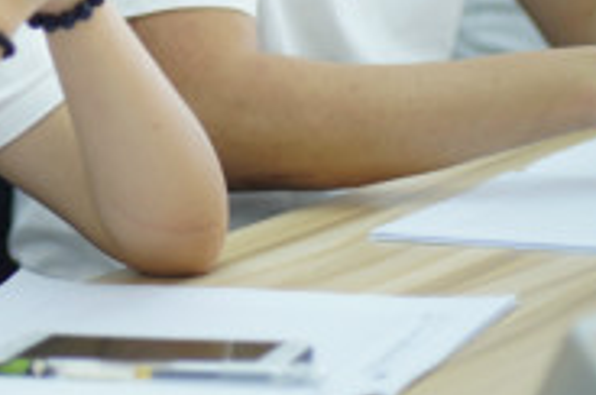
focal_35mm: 174
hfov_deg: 11.6
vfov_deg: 7.7
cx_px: -133
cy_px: -227
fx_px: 2876
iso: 200
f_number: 1.8
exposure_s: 1/160
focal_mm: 50
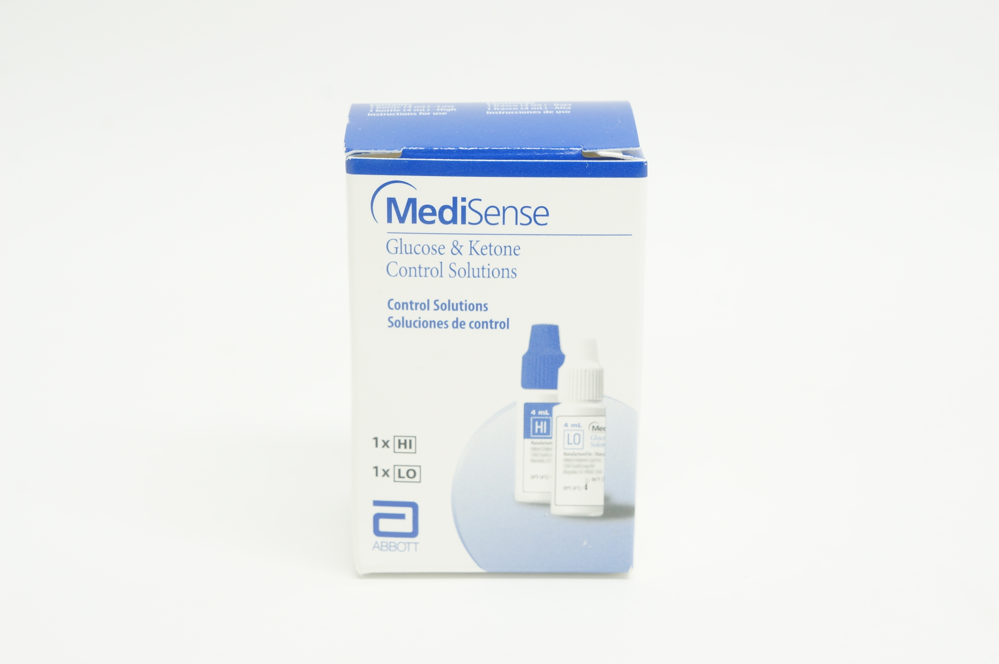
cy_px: 332
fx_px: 2079
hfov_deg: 27.0
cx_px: 500
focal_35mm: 75
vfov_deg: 18.1
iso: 400
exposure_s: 1/15
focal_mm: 50
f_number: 10
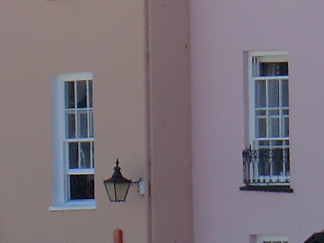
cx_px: -729
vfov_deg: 1.9
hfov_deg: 2.4
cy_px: 298
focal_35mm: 800
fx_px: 7490
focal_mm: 18.8
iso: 64
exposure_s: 1/250
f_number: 5
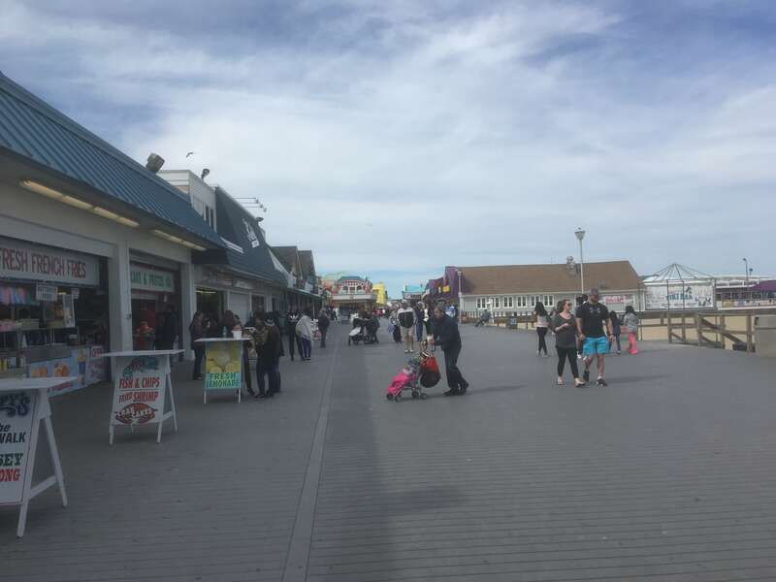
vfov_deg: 48.2
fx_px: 650
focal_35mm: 29
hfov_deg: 61.7
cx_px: 388
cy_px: 291
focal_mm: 4.15
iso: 25
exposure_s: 1/1748
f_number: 2.2
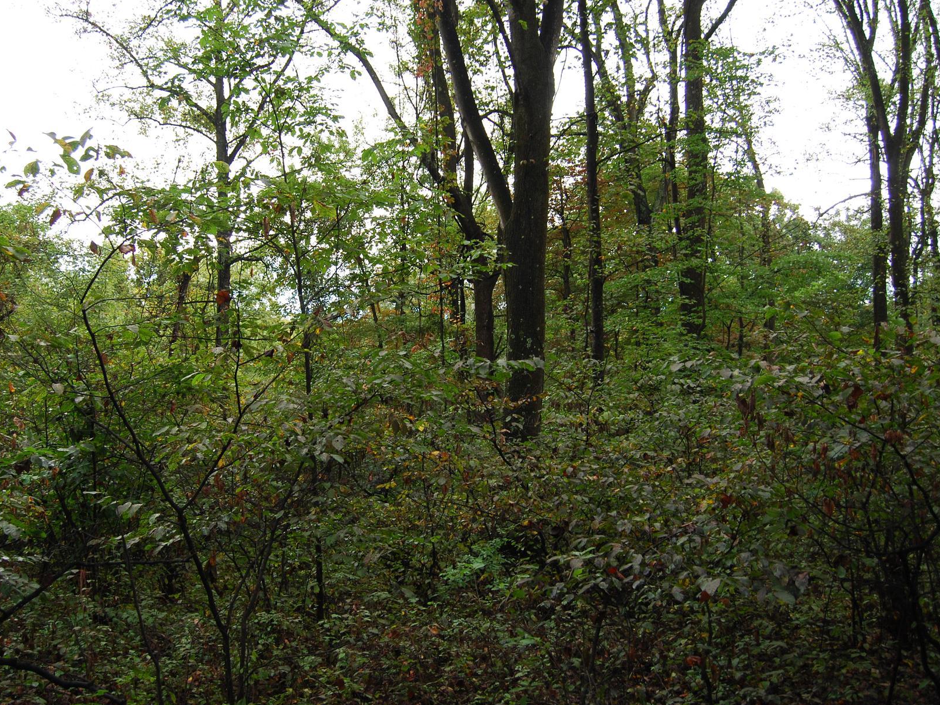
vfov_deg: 42.9
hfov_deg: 55.2
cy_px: 320
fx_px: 896
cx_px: 412
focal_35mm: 33
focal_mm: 18
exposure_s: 1/60
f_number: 4
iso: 200
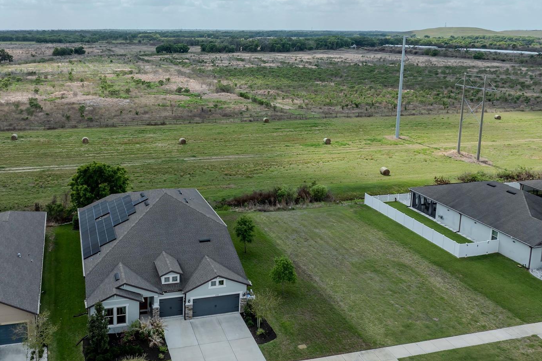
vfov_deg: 45.0
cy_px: 180
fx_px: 437
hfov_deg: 63.6
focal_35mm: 29
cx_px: 295
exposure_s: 1/2500
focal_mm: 12.29
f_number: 2.8
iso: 200
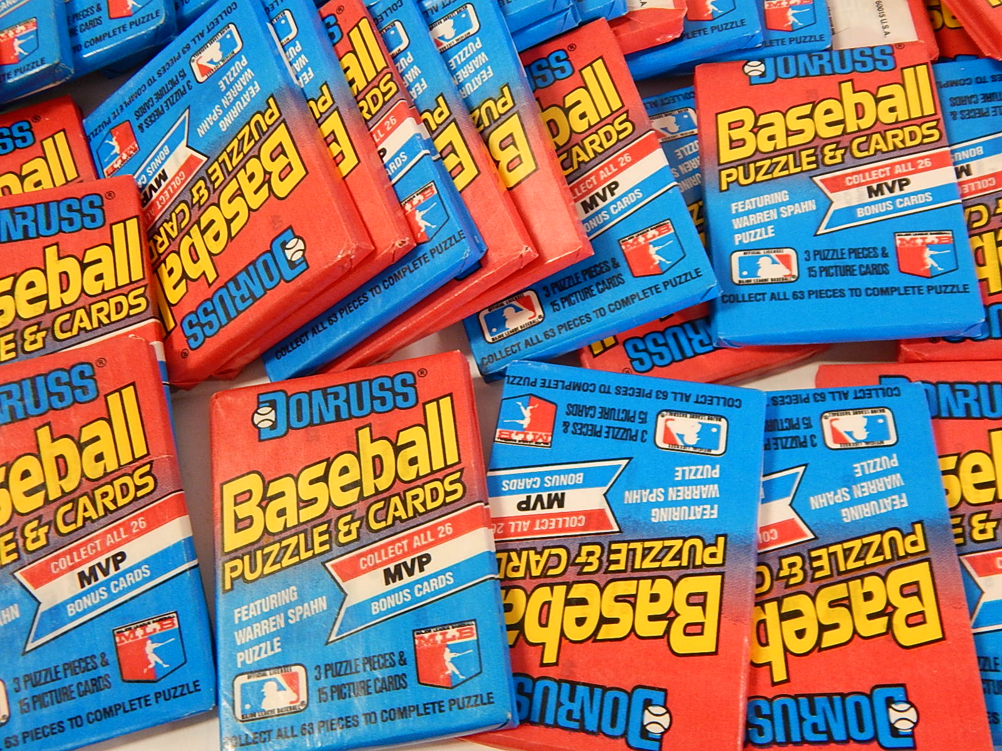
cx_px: 501
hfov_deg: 54.0
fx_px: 984
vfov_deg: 41.8
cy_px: 376
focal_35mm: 34
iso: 280
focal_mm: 6.1
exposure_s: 1/30
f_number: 3.3
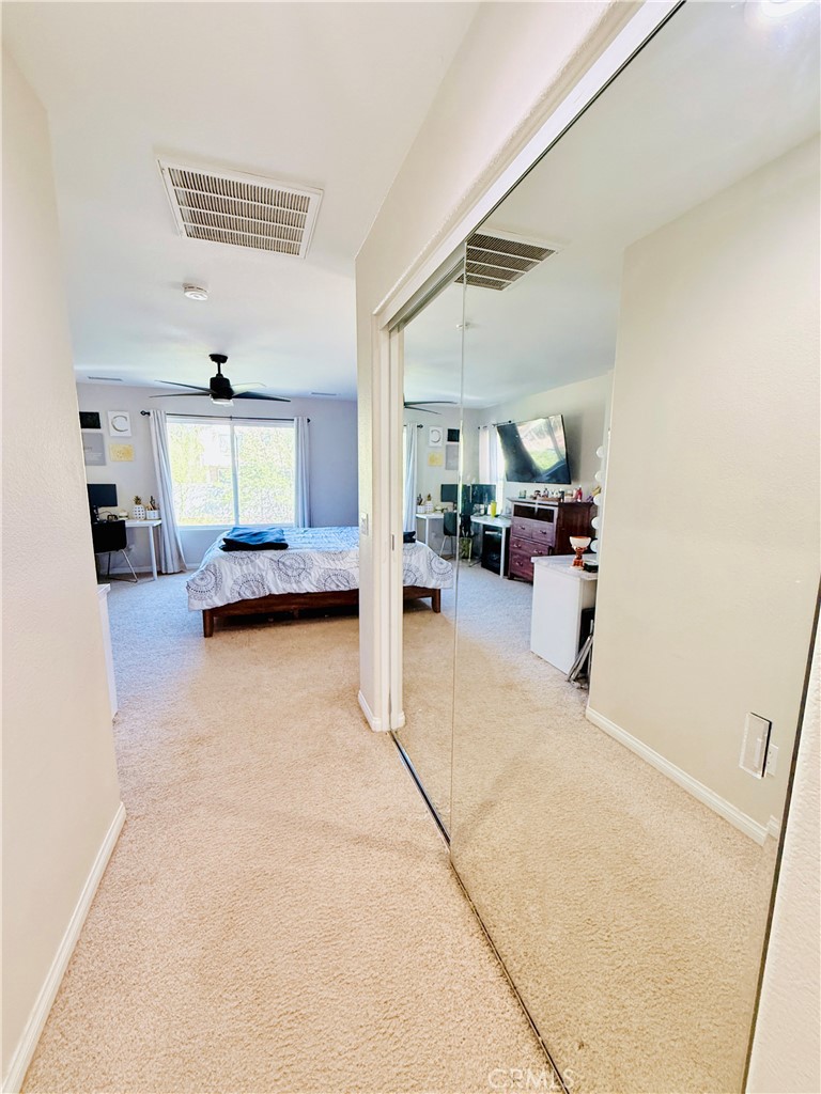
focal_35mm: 14
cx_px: 410
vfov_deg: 102.1
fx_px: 443
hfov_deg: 85.7
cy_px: 547
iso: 400
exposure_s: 1/120
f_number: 2.2
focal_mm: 2.22
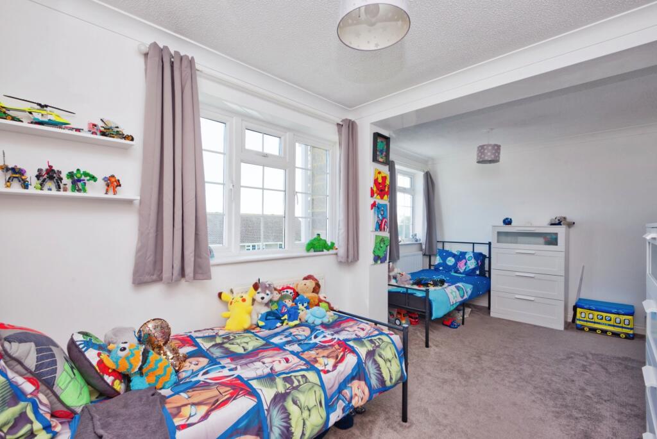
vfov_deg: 73.9
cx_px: 328
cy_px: 220
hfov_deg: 96.7
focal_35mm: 16
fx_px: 292
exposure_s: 1/80
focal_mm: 16
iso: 400
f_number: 9
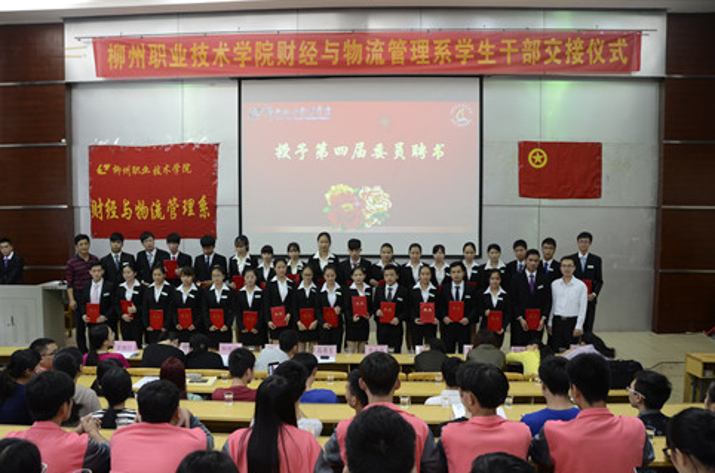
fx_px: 555
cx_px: 346
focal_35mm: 28
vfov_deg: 46.2
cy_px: 241
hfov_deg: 65.6
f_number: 5
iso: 1250
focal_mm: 18
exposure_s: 1/30
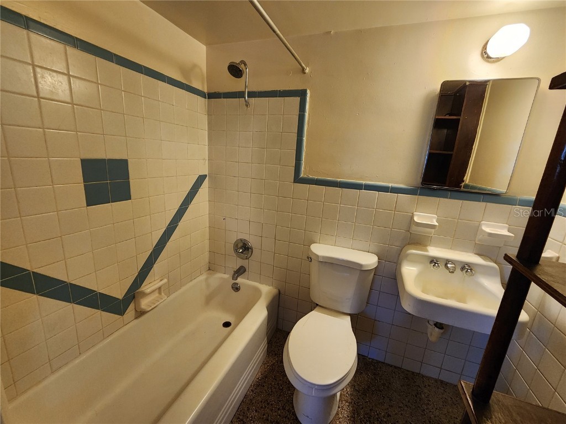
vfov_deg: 89.9
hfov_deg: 106.2
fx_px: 213
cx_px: 283
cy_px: 212
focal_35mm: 13
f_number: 2.2
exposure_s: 1/30
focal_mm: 2.2
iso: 400
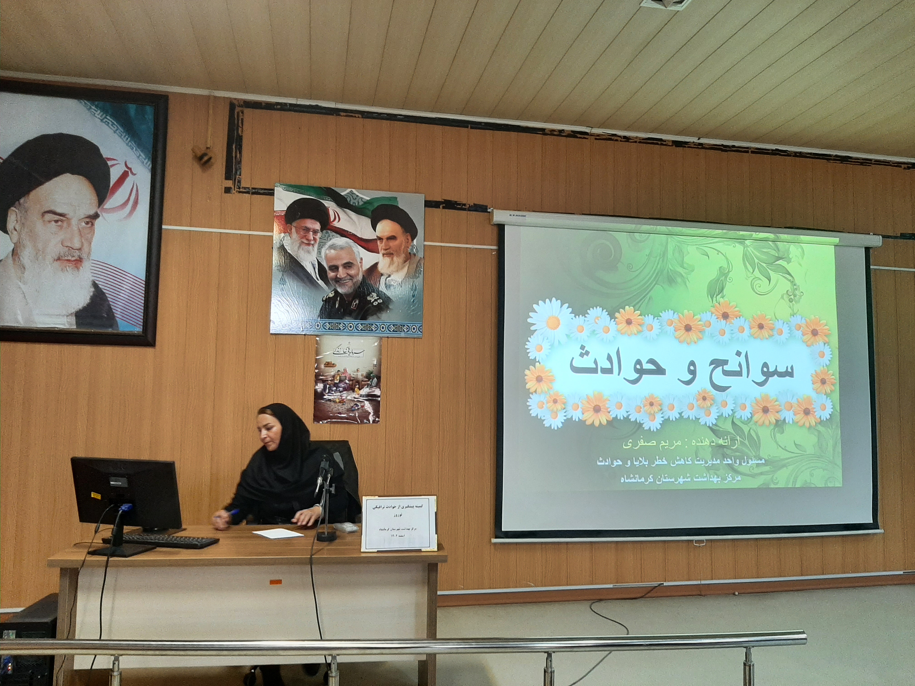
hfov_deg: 67.3
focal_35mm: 26
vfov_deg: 53.1
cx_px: 458
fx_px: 687
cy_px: 343
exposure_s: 1/25
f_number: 1.7
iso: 160
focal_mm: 3.93
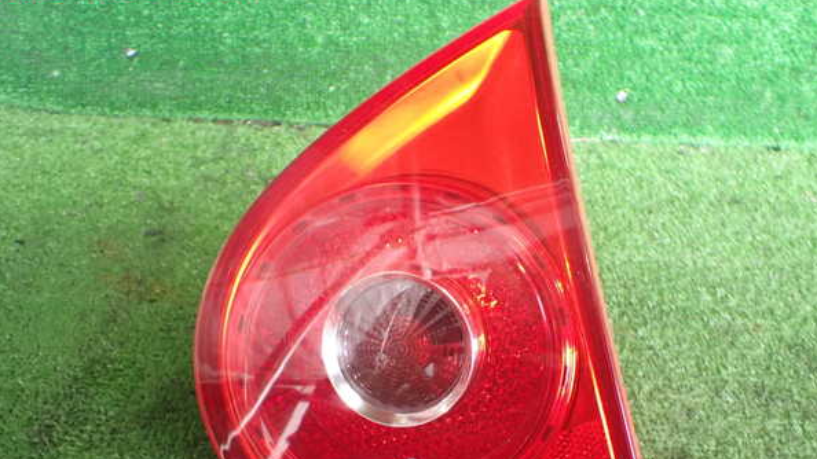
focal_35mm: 33
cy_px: 280
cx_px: 410
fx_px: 715
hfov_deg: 59.5
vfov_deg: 35.5
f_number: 2.3
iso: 800
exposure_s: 1/80
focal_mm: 5.4
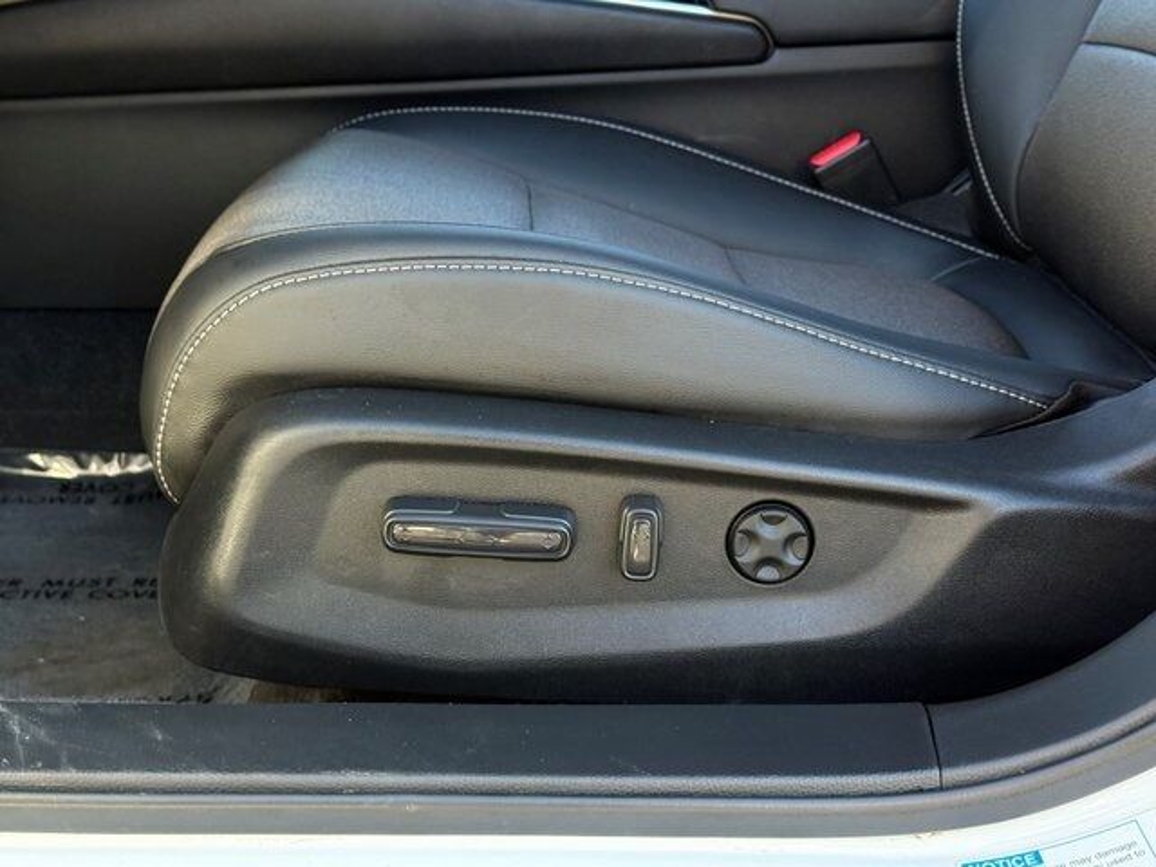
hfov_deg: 39.7
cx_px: 578
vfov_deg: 30.3
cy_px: 434
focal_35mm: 48
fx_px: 1603
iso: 125
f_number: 1.78
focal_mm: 6.76
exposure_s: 1/242
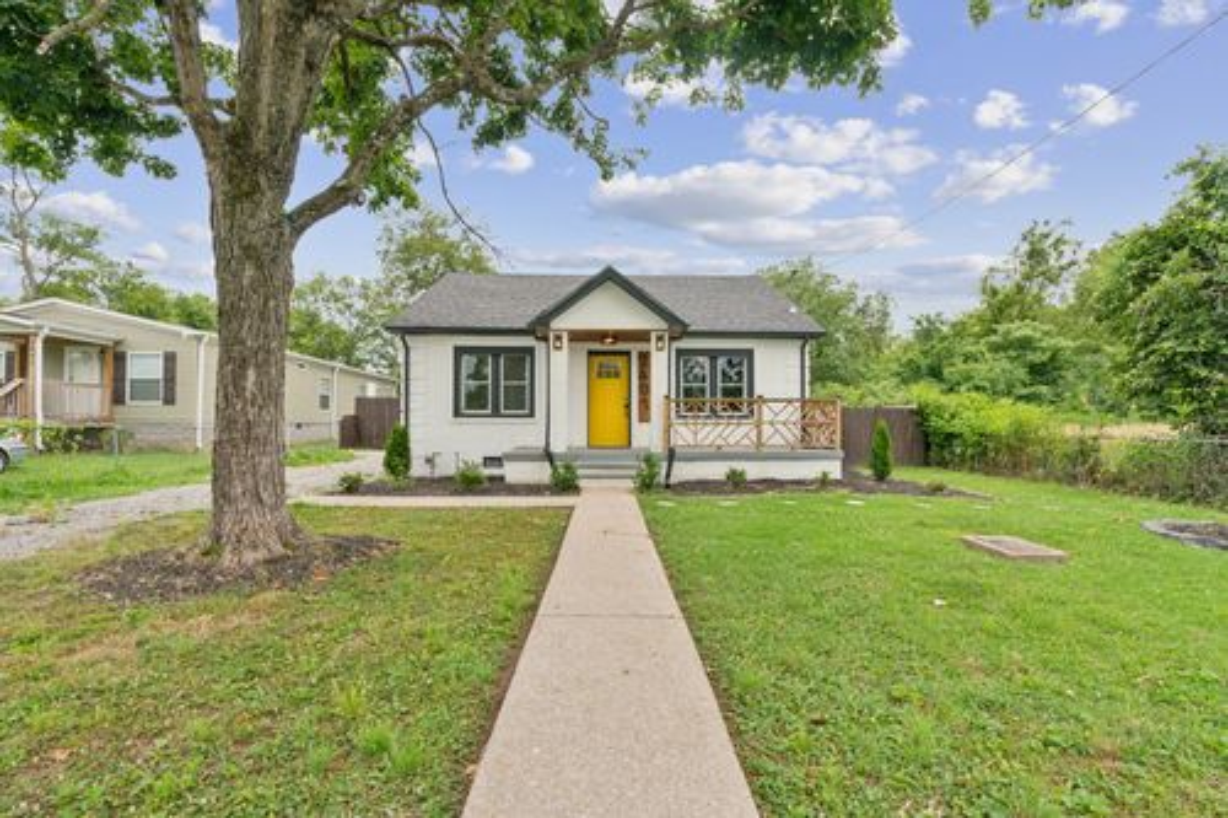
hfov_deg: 95.0
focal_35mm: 16
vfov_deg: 72.0
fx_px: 563
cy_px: 409
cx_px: 614
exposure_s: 1/60
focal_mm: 11
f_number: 10
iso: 100
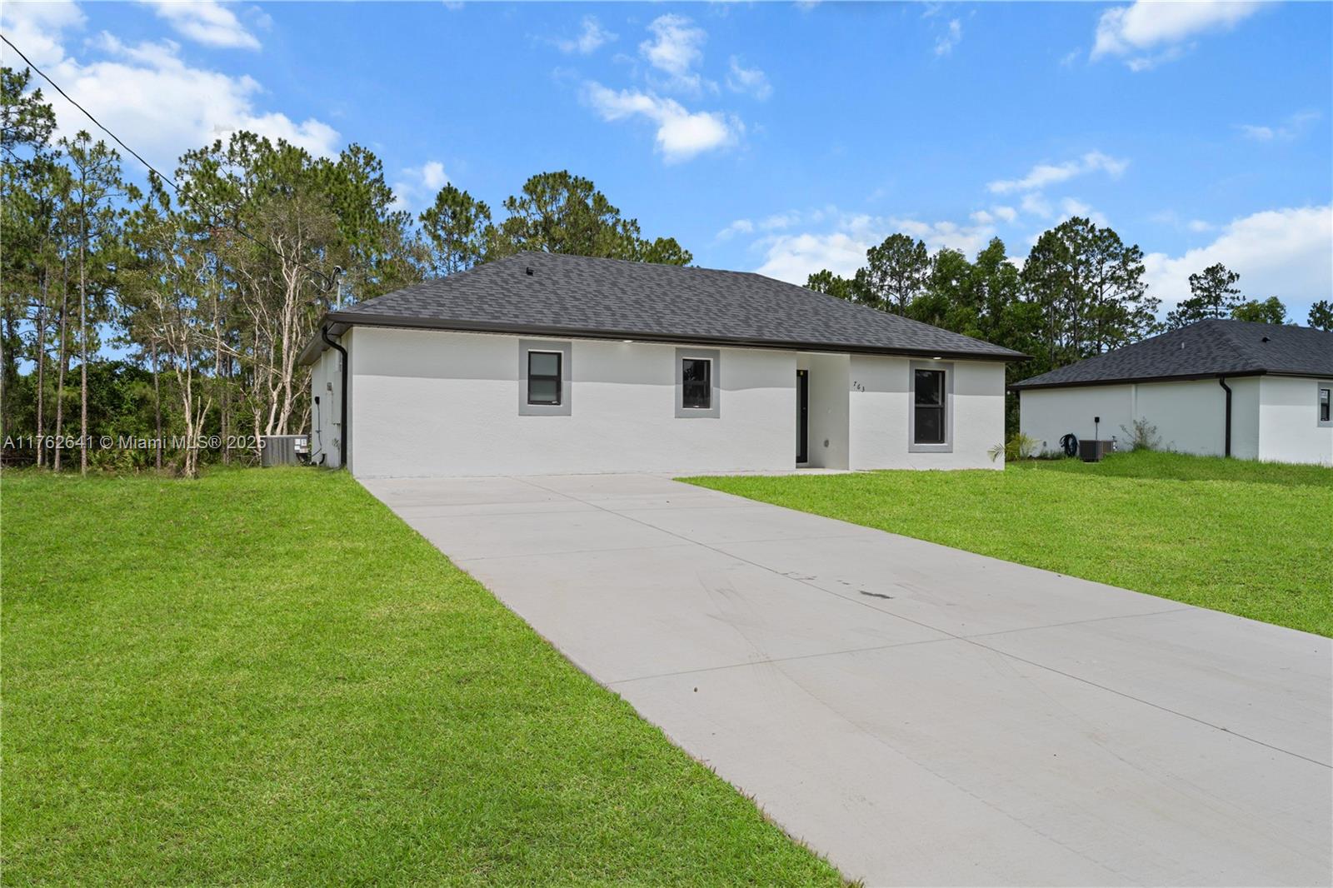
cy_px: 444
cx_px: 666
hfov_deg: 73.8
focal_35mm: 24
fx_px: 888
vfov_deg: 53.1
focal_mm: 24
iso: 100
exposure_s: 1/100
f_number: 10
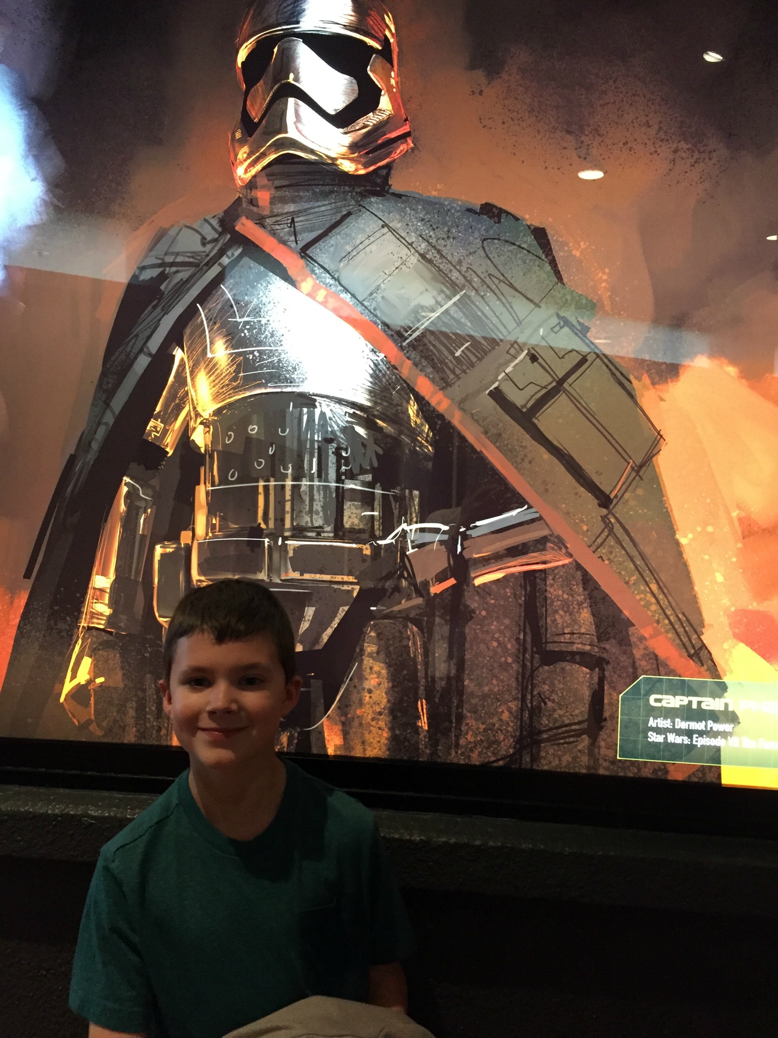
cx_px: 389
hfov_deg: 48.2
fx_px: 869
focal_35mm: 29
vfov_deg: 61.7
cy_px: 519
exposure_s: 1/30
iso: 250
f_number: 2.2
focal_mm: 4.15
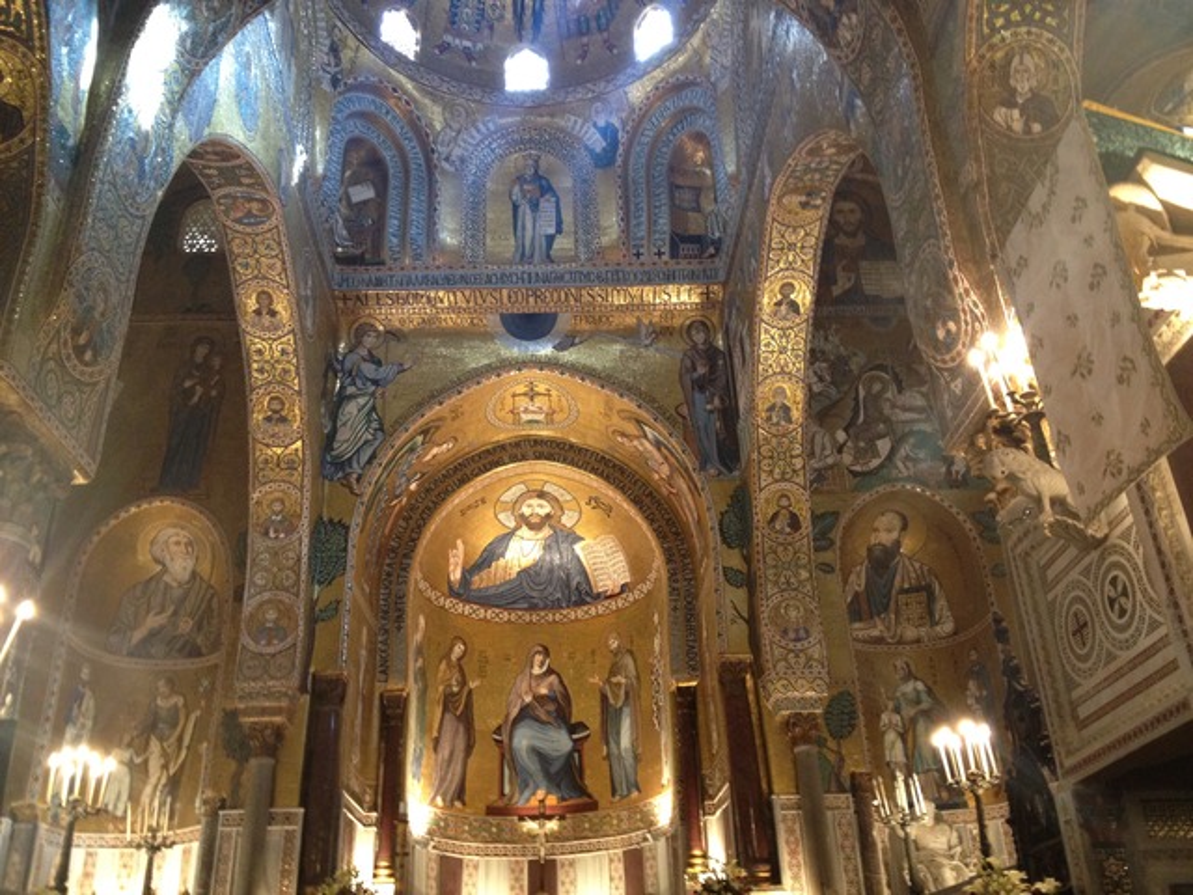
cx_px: 596
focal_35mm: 35
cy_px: 448
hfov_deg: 52.6
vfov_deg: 40.7
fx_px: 1206
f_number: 2.4
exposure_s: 1/20
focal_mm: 4.28
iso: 200
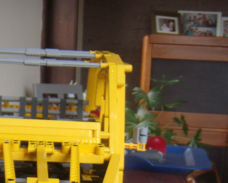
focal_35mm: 81
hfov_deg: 23.1
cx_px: 34
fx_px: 547
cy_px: 185
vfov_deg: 18.4
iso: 100
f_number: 3.5
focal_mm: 6.4
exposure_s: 1/10.1
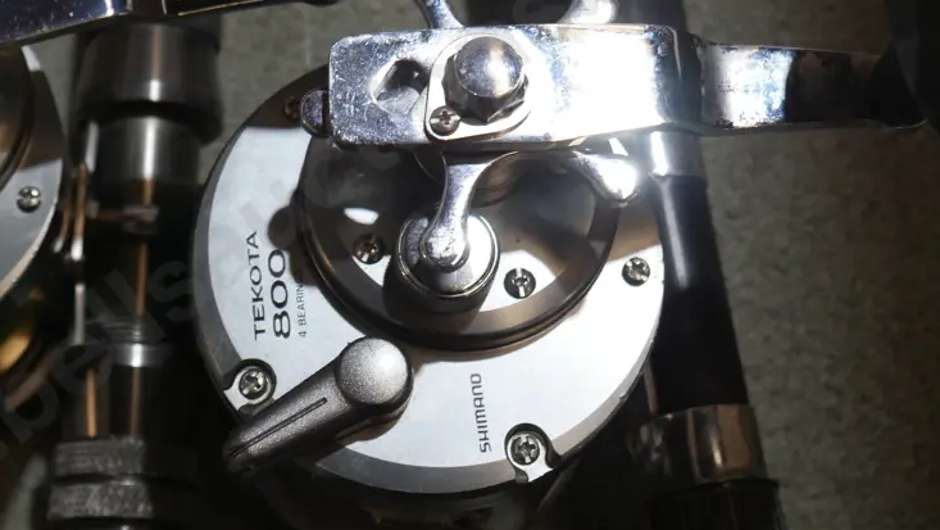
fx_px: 1745
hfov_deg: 29.8
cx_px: 285
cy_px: 209
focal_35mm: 70
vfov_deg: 17.2
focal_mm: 23
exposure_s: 1/60
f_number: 5.1
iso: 400
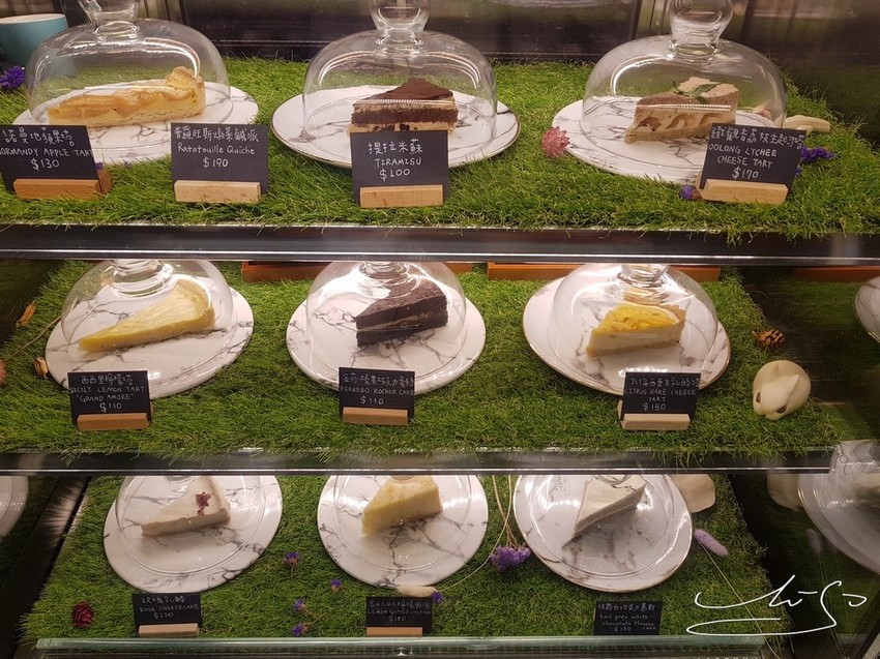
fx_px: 661
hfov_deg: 67.3
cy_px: 330
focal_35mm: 26
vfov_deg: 53.0
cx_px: 440
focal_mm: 4.2
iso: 50
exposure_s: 1/120
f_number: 1.7
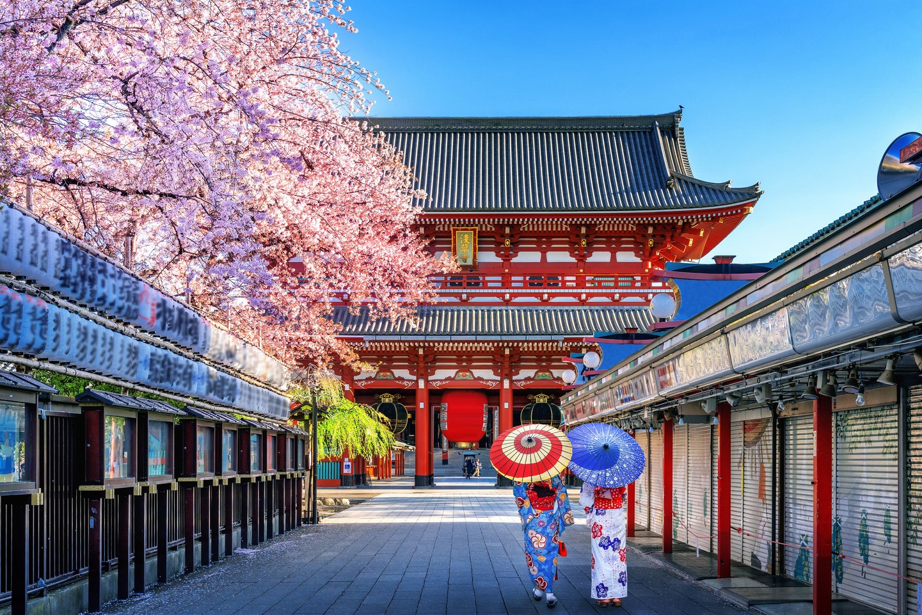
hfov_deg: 44.5
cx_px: 461
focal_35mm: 44
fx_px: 1127
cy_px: 308
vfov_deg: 30.5
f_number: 9
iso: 100
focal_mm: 44
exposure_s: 1/80
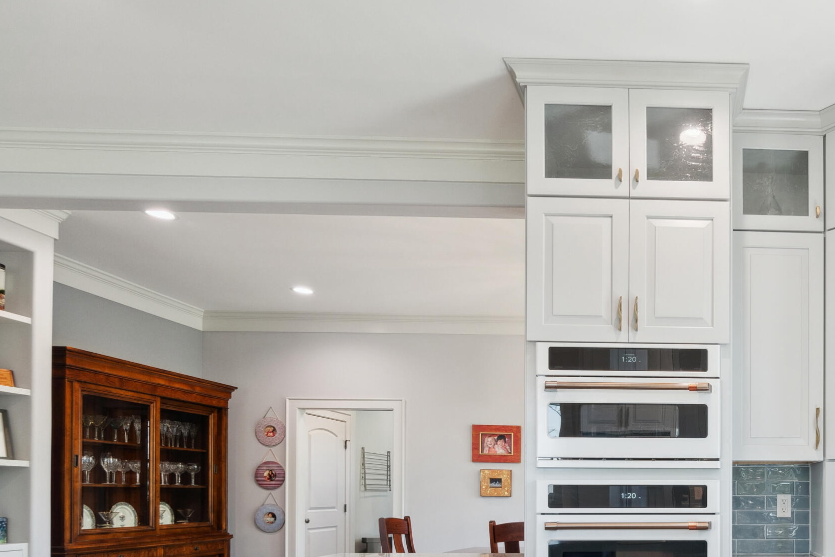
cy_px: 492
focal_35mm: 27
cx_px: 717
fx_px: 626
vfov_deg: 44.1
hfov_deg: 59.5
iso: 250
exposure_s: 1/5
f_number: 8
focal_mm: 10
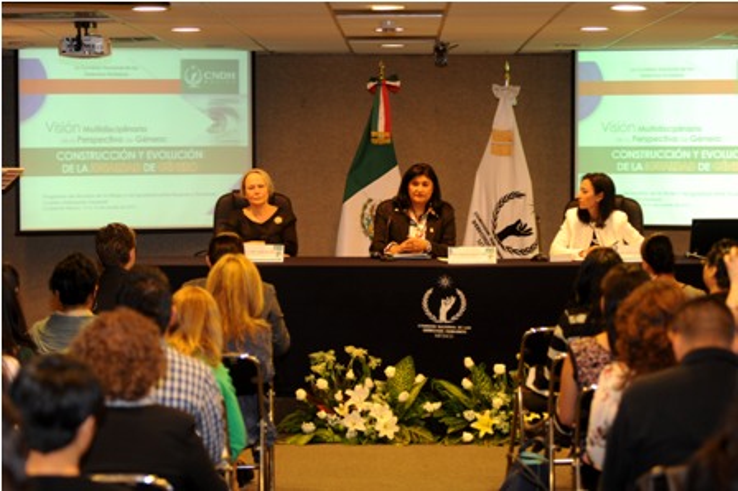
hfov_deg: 23.7
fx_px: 1762
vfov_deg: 15.9
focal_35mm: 86
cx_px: 369
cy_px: 246
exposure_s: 1/40
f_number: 3.2
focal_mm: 86
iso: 1000
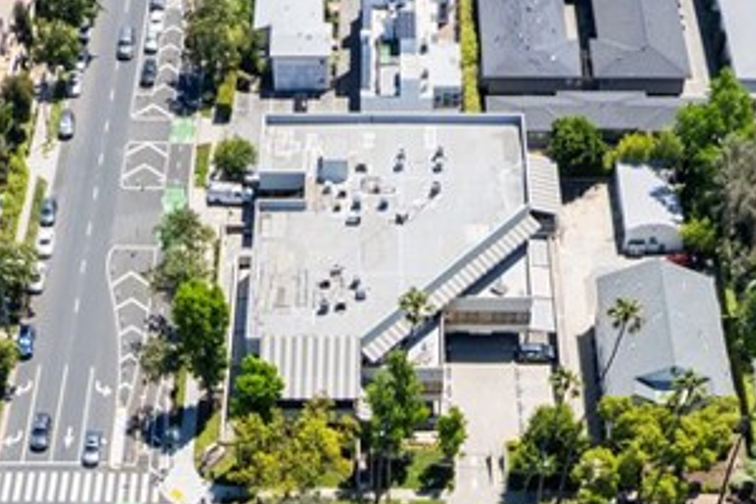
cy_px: 751
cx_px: 315
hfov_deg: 27.0
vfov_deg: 16.6
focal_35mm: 75
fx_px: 1575
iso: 100
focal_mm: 8.38
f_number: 2.8
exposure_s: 1/2000
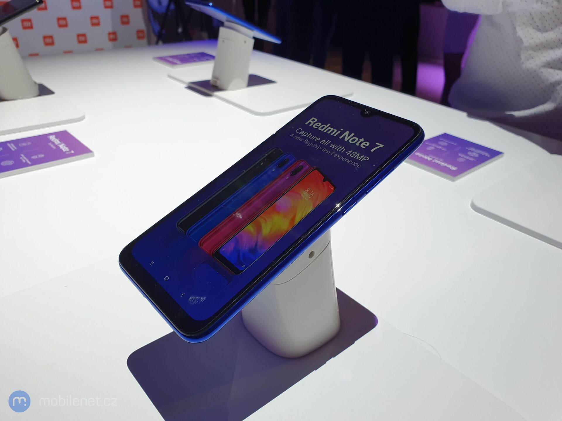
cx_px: 281
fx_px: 422
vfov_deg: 53.1
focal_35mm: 26
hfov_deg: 67.3
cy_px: 210
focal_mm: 4.32
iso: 80
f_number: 2.4
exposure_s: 1/120
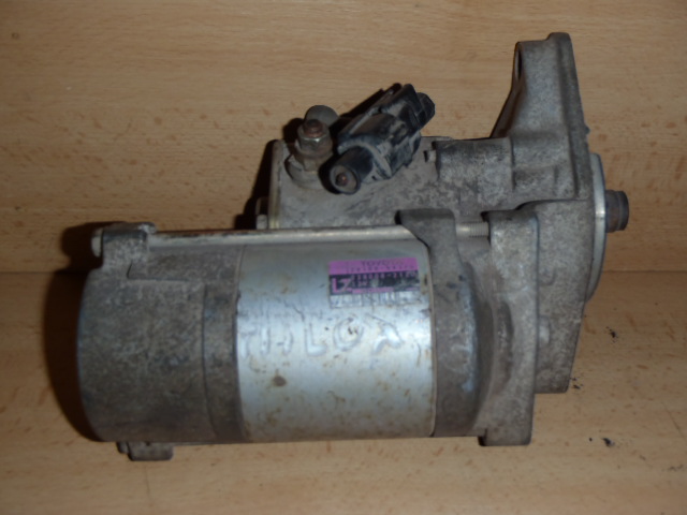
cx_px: 344
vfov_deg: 37.7
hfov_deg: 49.0
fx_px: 754
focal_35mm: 38
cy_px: 258
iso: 100
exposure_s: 1/40
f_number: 4.6
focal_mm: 6.83
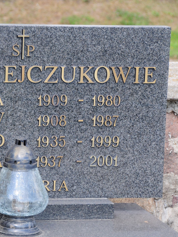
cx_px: 32
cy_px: 118
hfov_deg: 7.6
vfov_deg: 10.1
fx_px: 1343
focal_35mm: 196
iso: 200
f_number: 7.1
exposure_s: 1/160
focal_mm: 90
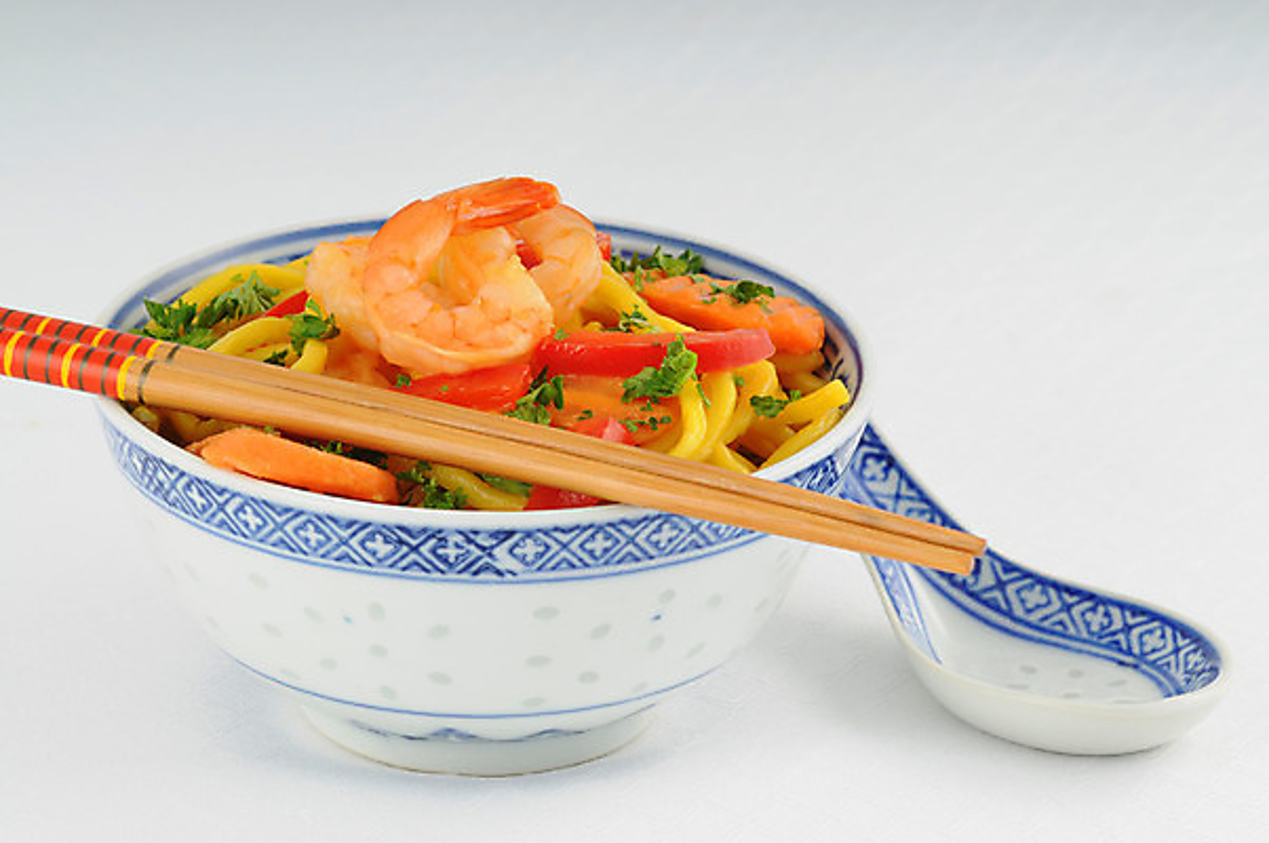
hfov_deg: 13.1
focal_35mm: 158
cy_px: 422
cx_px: 634
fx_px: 5546
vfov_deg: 8.7
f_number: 11
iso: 200
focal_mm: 105
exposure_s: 1/250
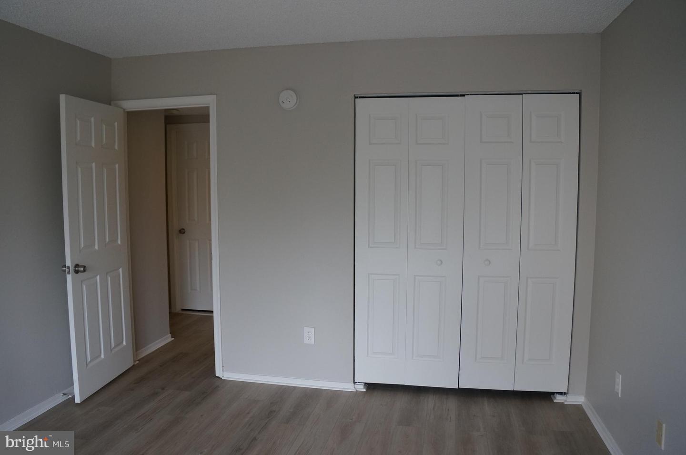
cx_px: 343
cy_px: 228
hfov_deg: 67.5
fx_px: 514
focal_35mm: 27
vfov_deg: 47.8
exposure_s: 1/60
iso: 400
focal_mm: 18
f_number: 4
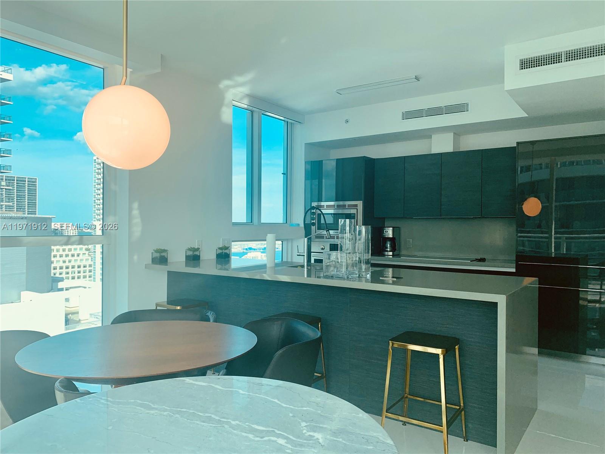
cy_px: 227
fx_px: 454
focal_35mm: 26
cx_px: 302
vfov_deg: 53.1
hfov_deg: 67.3
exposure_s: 1/573
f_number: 1.8
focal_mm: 4.25
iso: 25
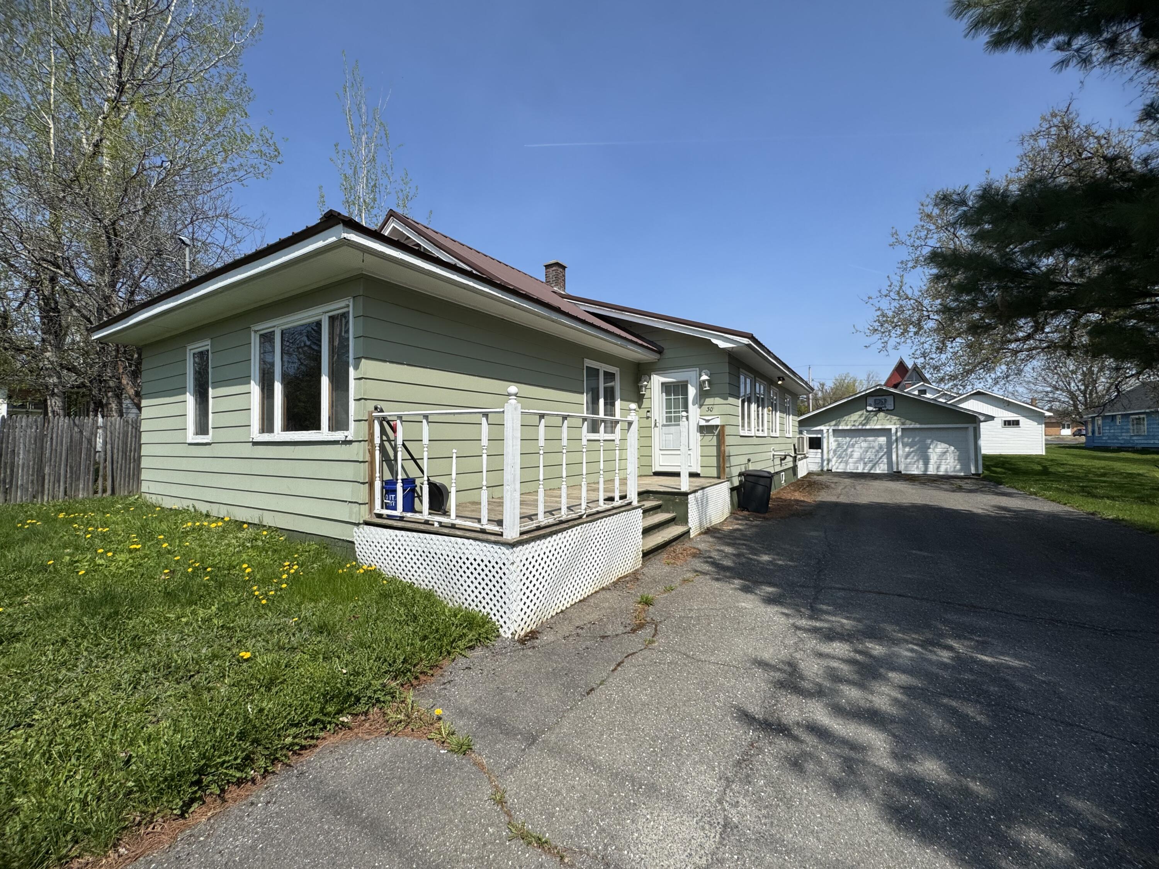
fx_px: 469
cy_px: 434
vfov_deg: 85.7
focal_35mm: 14
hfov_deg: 102.1
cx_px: 580
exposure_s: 1/2874
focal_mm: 2.22
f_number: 2.2
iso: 50
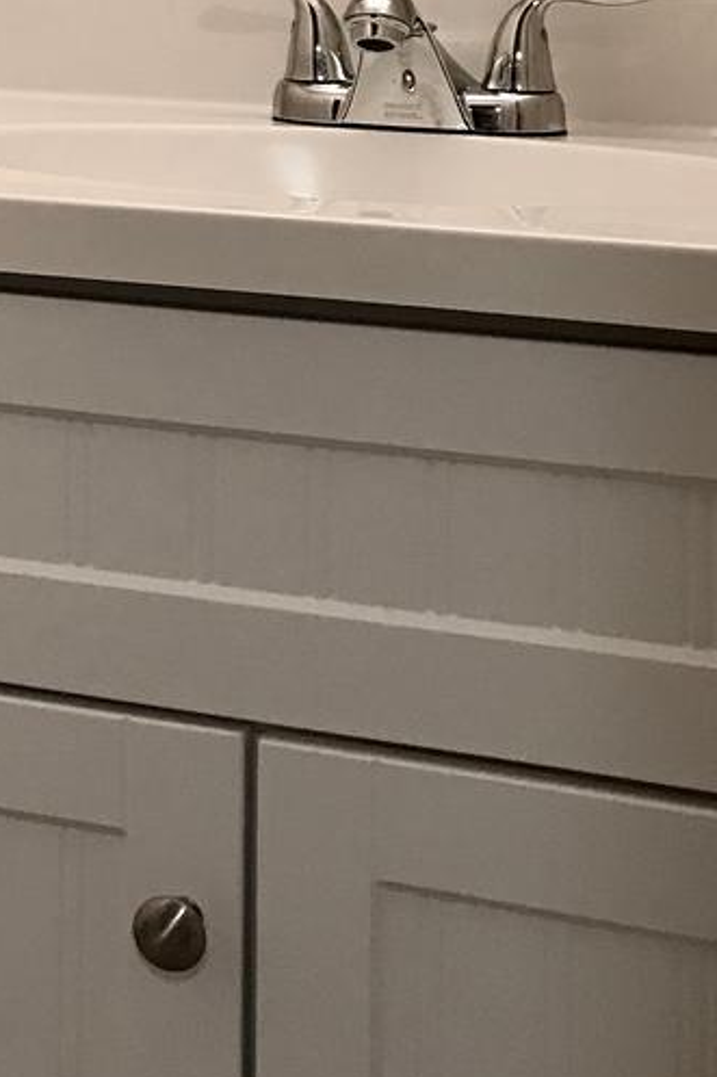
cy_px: -106
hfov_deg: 14.0
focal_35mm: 90
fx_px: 2690
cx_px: -427
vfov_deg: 21.5
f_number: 1.8
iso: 25
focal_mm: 3.99
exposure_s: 1/30
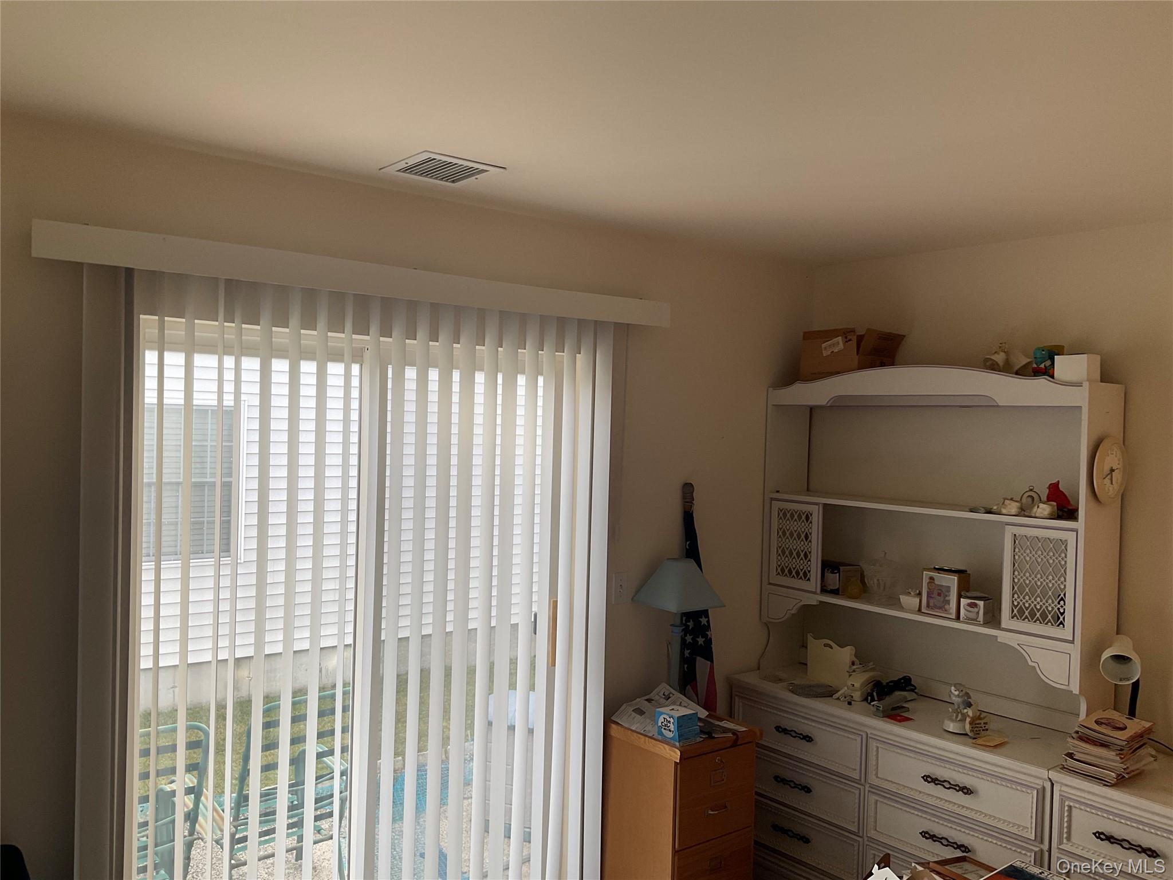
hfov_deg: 61.7
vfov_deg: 48.2
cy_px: 440
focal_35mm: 29
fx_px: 983
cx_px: 586
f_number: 1.8
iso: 25
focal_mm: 3
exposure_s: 1/120
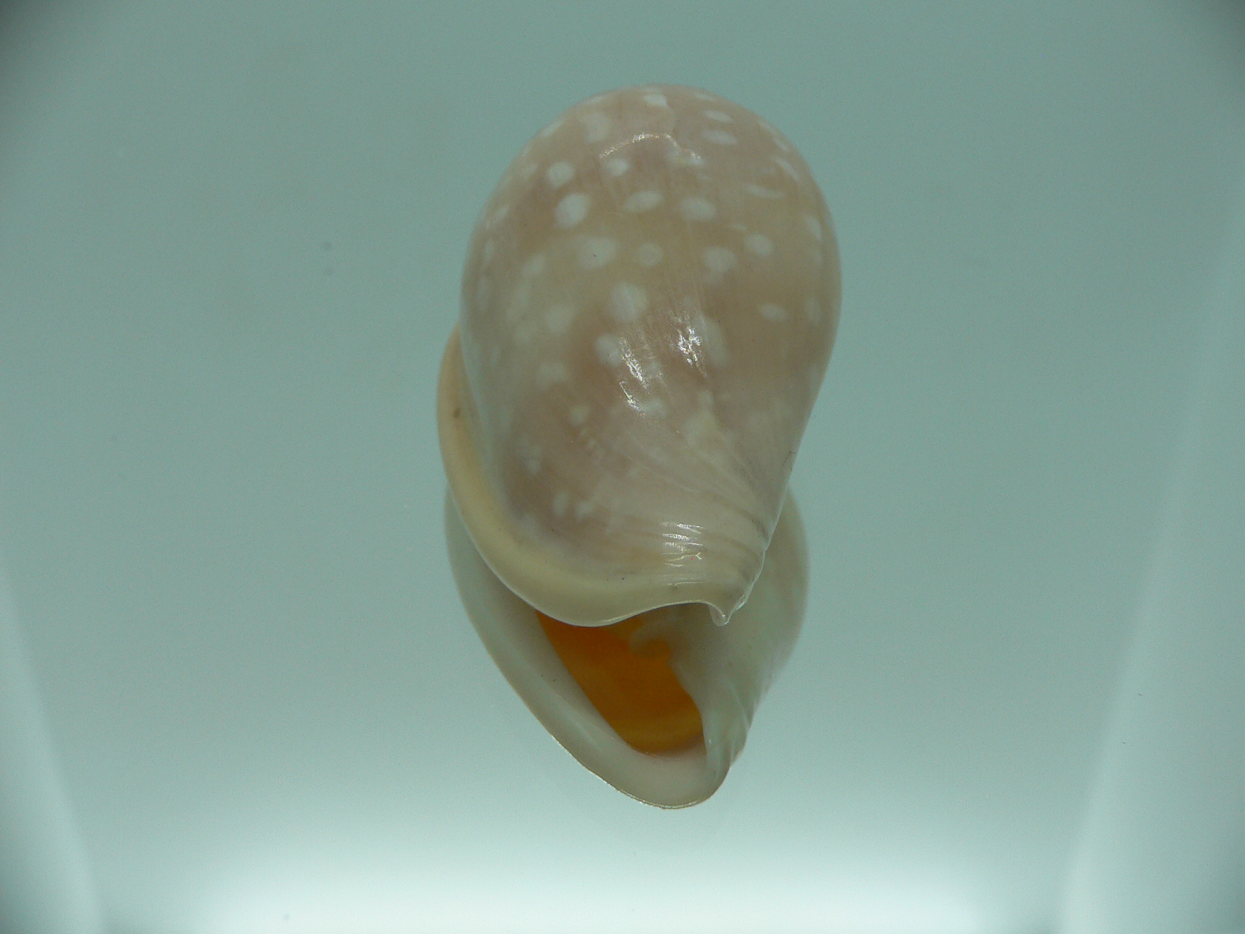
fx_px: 1259
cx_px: 622
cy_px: 467
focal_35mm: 35
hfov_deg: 52.6
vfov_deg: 40.7
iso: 80
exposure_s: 1/80
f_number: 2.8
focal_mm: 4.6
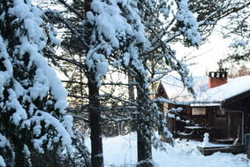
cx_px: 231
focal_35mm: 78
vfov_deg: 17.3
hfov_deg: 25.0
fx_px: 543
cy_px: 133
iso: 400
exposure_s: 1/60
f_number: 8
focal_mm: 23
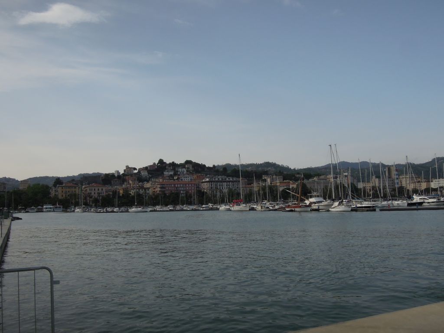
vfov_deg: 40.7
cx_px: 222
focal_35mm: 35
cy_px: 166
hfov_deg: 52.6
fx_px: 449
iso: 160
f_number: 5
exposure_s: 1/1250
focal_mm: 6.3
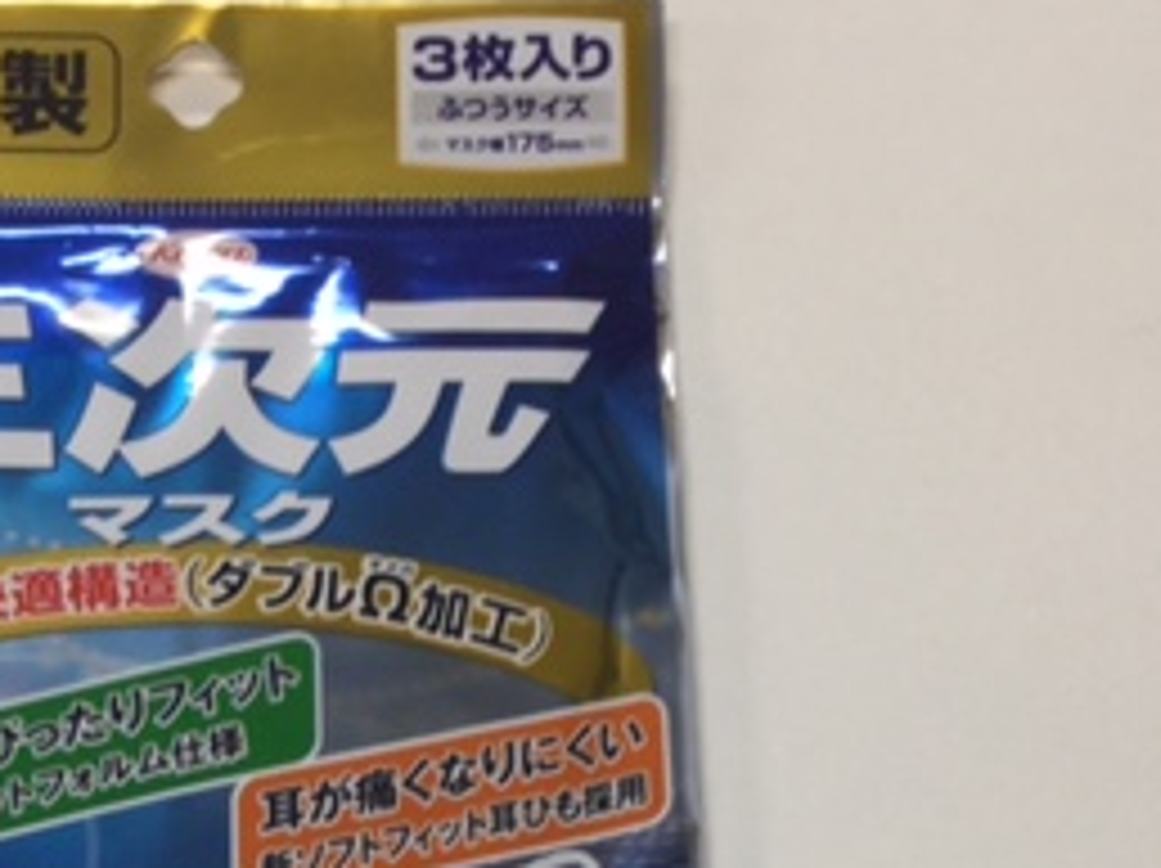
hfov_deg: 24.8
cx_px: 166
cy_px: 962
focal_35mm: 77
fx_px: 2580
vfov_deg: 18.4
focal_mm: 3.3
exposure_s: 1/30
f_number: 2.4
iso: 32
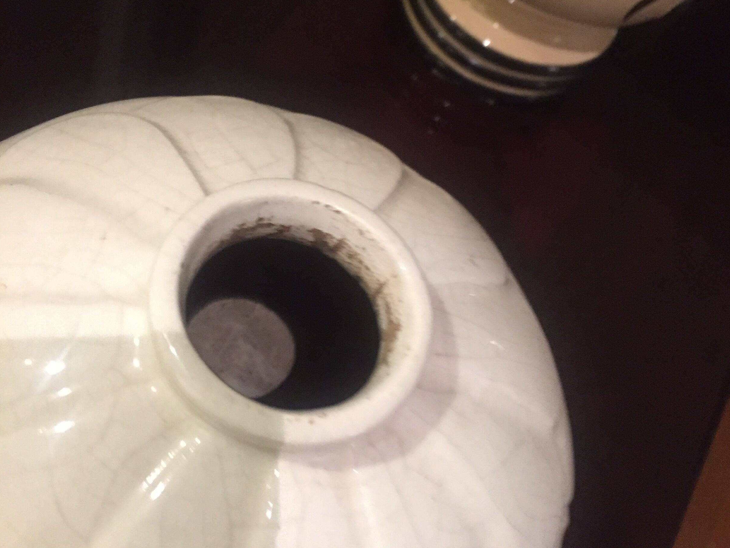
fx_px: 822
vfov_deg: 36.8
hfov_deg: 47.9
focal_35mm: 39
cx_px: 366
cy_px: 262
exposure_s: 1/17
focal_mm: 4.15
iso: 320
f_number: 2.2
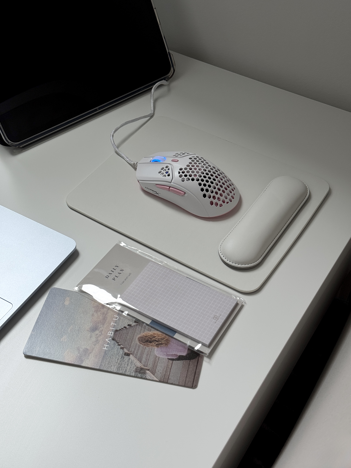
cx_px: 176
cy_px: 234
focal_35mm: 48
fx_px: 649
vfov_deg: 39.7
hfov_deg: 30.3
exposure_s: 1/279
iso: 64
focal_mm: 6.76
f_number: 1.78
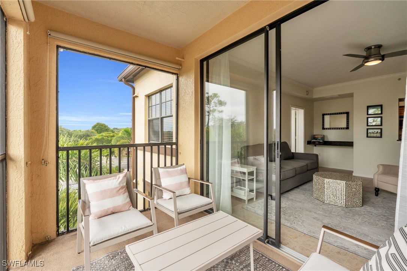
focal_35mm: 16
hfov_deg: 96.8
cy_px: 136
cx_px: 204
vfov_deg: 73.7
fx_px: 181
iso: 200
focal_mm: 16
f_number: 8
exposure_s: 1/60
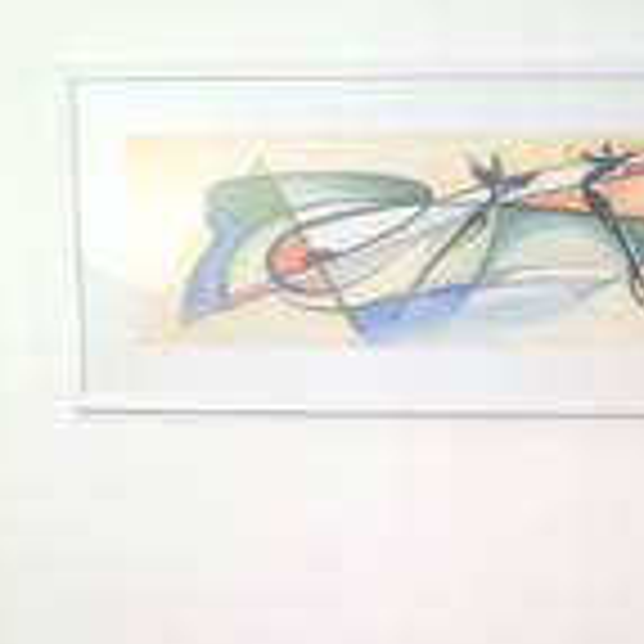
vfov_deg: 21.6
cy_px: 603
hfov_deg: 21.8
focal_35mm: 78
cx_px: 540
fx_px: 1642
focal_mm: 4.28
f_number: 2.4
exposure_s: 1/24
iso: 64
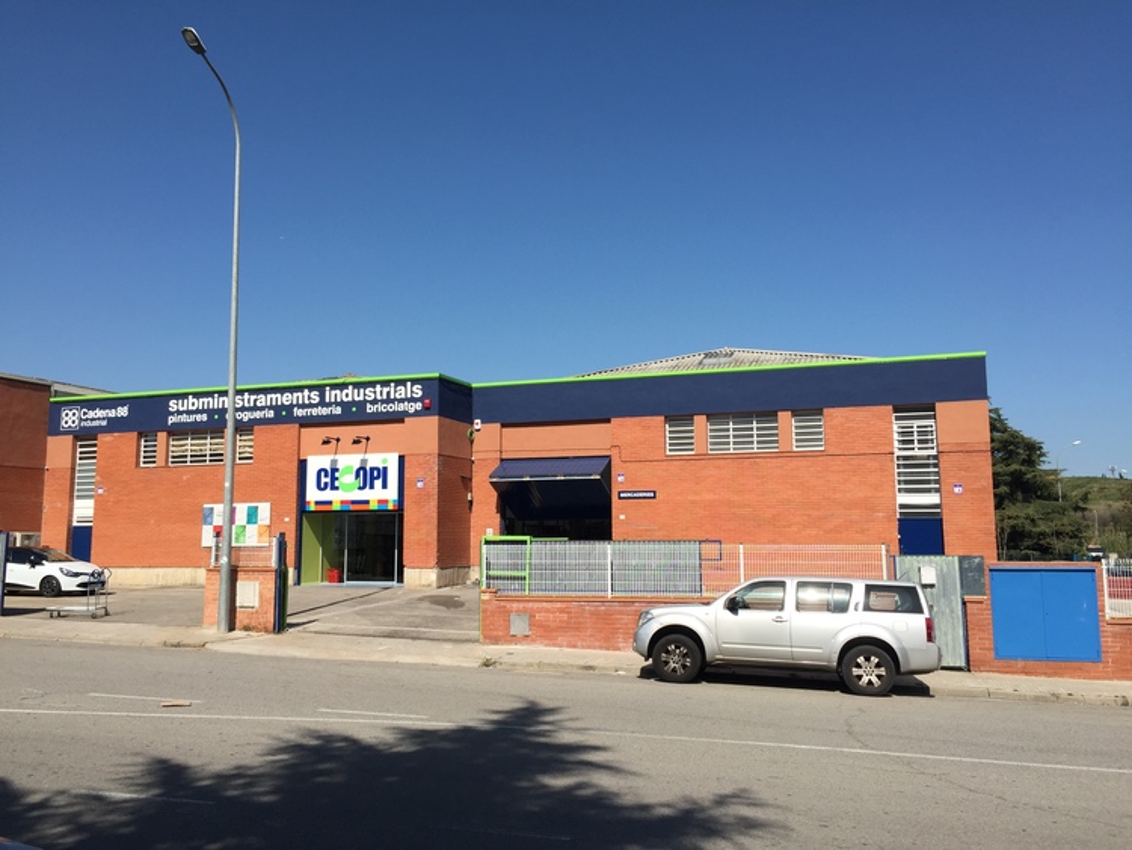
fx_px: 949
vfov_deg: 48.3
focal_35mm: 29
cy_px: 425
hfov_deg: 61.6
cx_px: 566
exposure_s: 1/2475
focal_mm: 4.15
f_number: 2.2
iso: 32
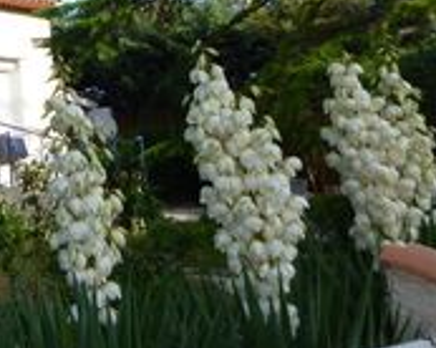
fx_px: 1224
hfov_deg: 18.0
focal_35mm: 95
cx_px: -214
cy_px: -45
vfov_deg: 15.7
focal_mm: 4.9
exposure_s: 1/400
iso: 100
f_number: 3.3
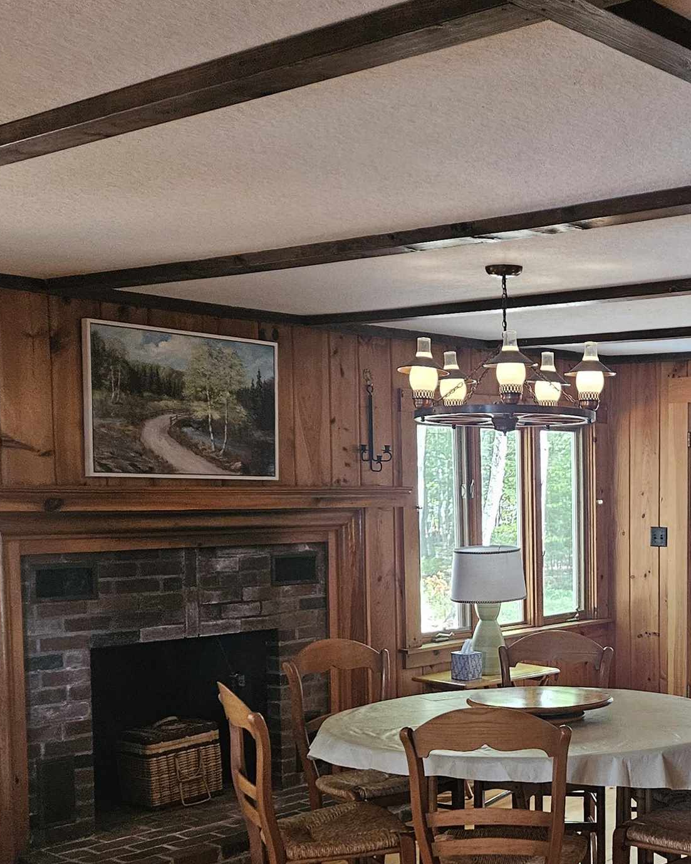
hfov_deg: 29.4
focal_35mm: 50
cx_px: 572
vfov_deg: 36.9
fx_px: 1278
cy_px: 580
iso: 800
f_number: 1.8
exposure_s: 1/120
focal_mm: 5.4
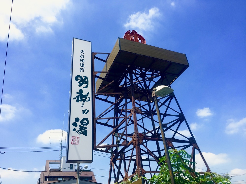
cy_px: 92
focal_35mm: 29
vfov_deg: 48.2
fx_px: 206
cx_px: 123
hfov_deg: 61.7
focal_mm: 4.15
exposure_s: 1/1799
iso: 32
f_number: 2.2
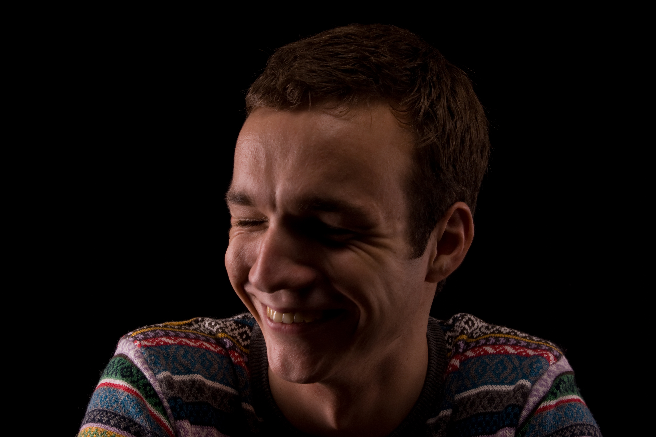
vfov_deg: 20.1
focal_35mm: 68
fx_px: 1229
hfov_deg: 29.9
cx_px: 328
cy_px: 218
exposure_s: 1/160
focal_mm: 45
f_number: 14
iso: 100
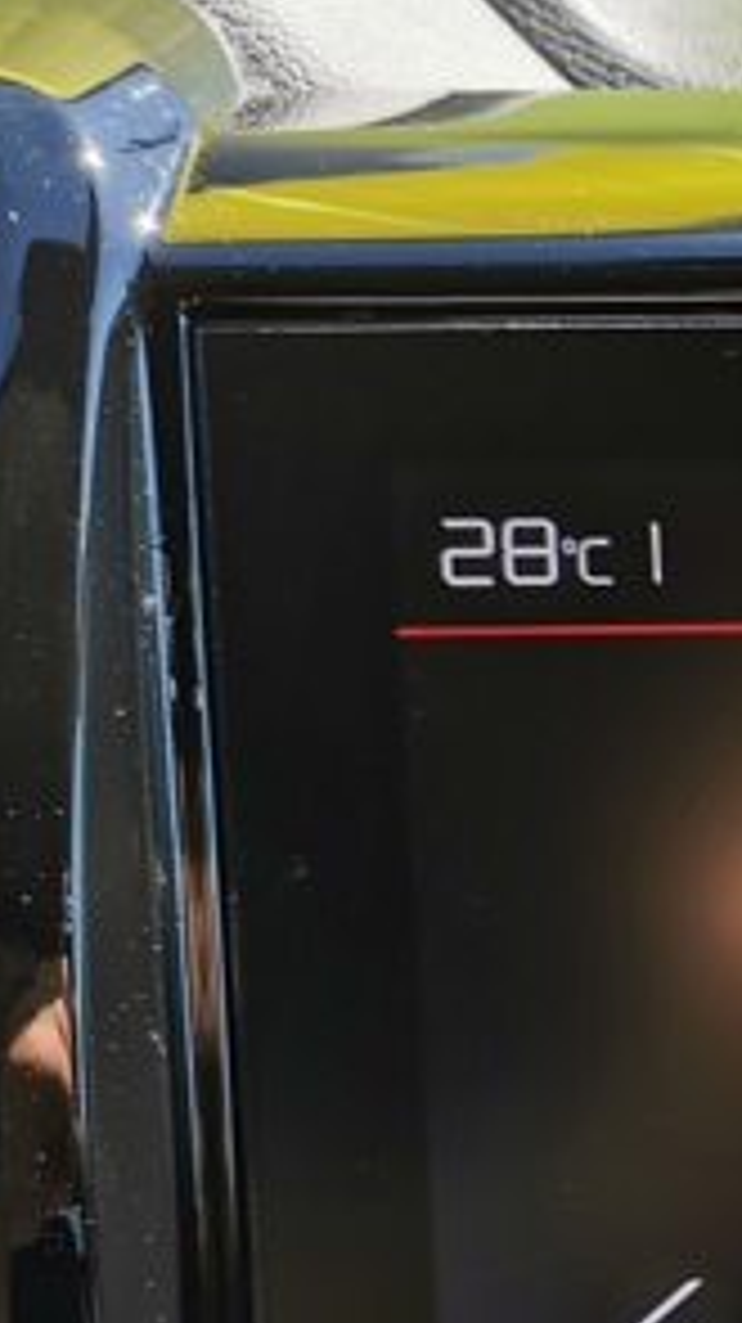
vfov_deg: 26.3
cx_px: 1542
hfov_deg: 12.9
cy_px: 945
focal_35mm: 80
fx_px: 2803
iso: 50
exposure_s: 1/527
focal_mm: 5.58
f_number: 1.8
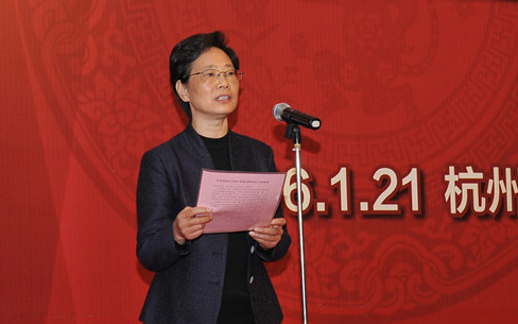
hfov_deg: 42.6
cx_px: 262
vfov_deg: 27.4
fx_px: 664
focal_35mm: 47
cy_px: 164
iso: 800
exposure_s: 1/60
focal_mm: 45
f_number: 5.6
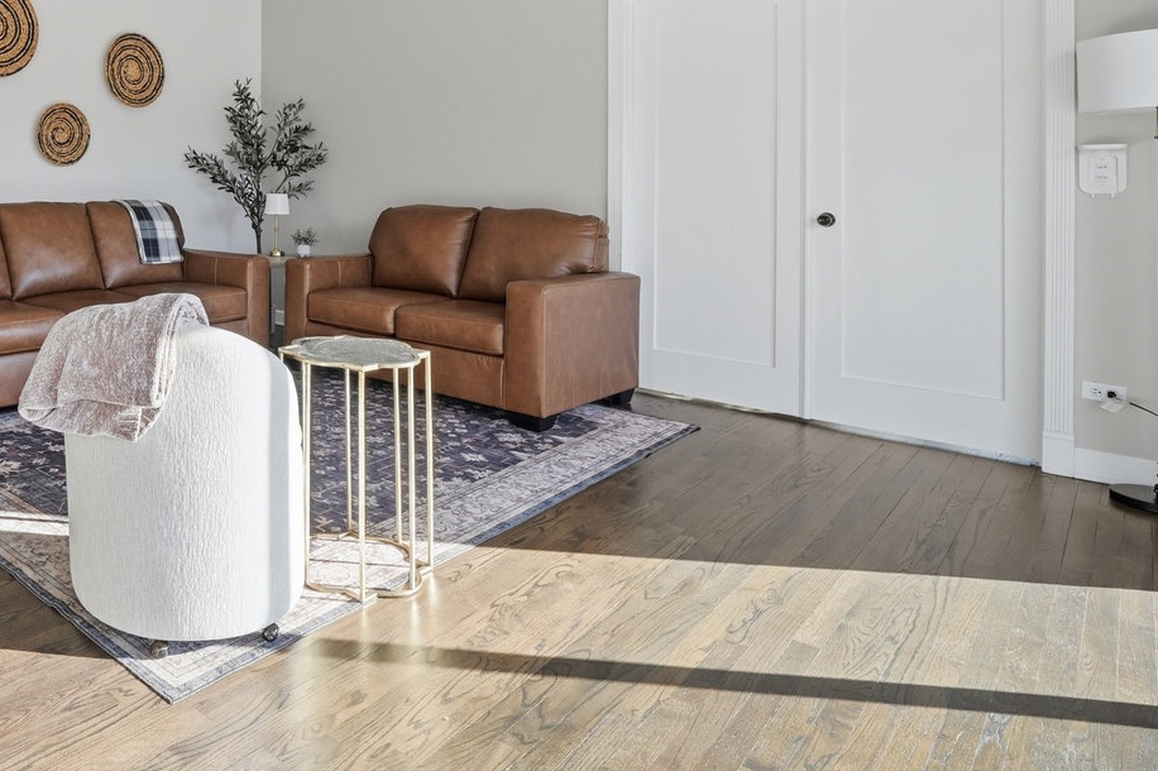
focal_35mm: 24
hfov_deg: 65.0
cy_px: 168
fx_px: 768
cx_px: 178
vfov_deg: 50.5
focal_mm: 9
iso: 800
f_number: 8
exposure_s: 1/2500
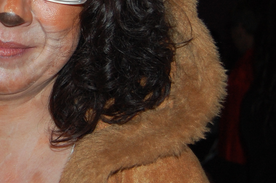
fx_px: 746
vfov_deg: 13.9
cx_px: -30
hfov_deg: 20.0
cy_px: 28
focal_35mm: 97
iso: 400
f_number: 3.8
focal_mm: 23
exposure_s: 1/60
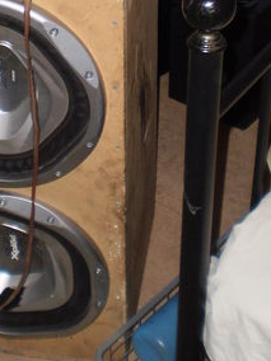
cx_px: 36
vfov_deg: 23.2
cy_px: 9
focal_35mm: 81
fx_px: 846
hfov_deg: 18.0
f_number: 3.1
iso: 125
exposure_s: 1/30
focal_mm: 6.3
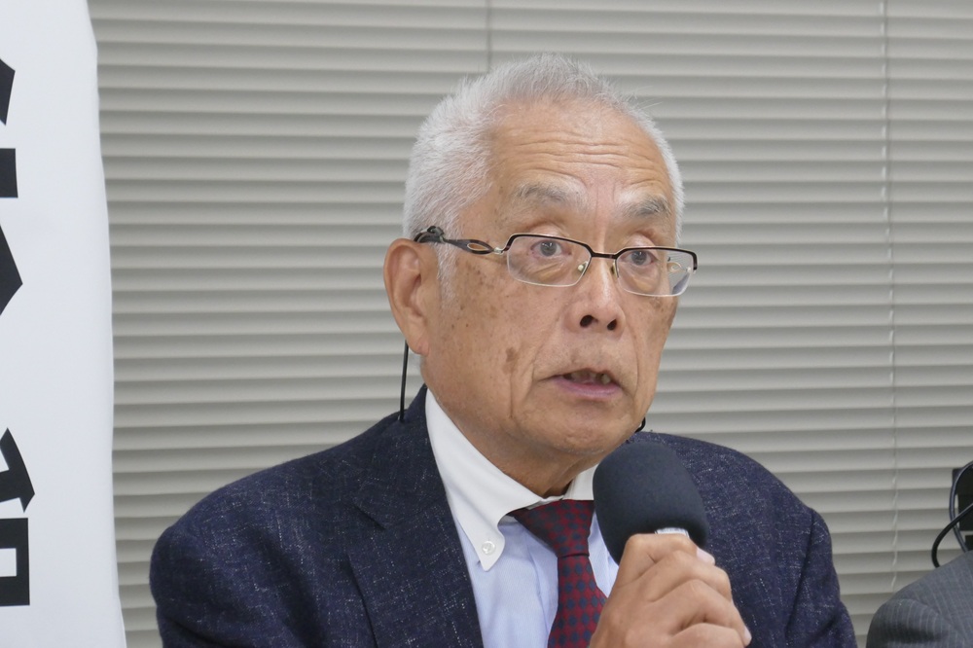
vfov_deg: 8.3
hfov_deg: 12.5
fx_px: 4458
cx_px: 486
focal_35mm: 165
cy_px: 324
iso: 1600
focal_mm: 60.3
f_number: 5.9
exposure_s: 1/50
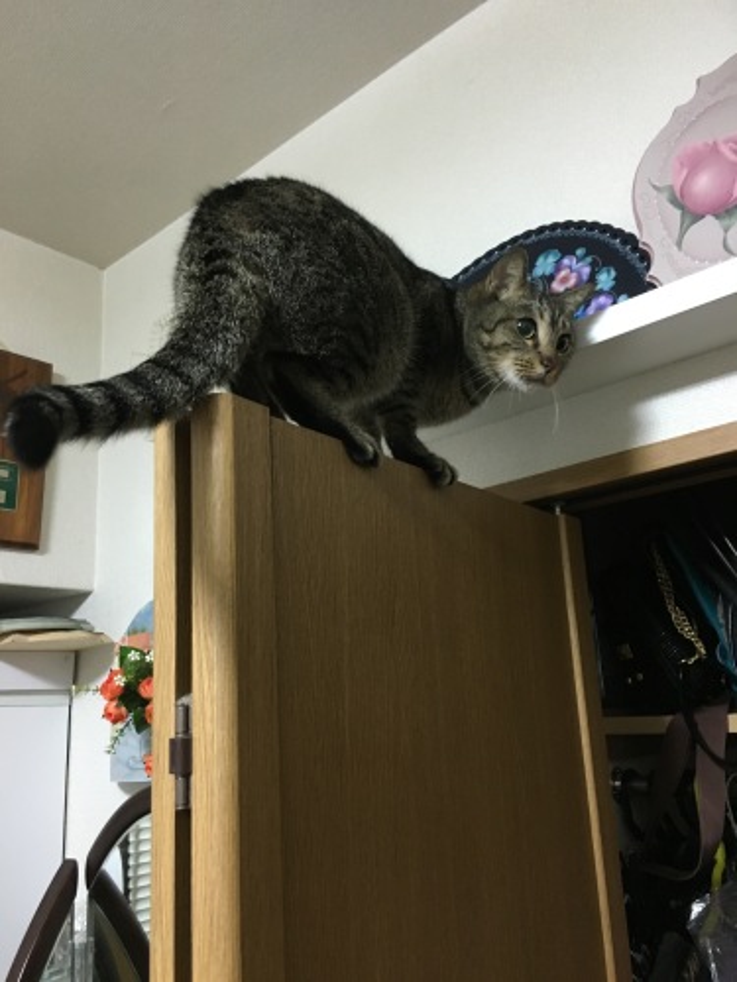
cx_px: 368
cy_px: 491
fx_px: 823
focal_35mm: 29
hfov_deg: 48.2
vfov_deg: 61.7
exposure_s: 1/17
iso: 200
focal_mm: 4.15
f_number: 2.2
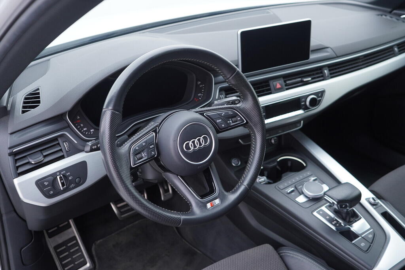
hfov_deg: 53.1
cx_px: 202
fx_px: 405
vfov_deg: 36.9
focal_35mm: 36
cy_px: 135
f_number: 2.8
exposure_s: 1/40
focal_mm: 24
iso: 160
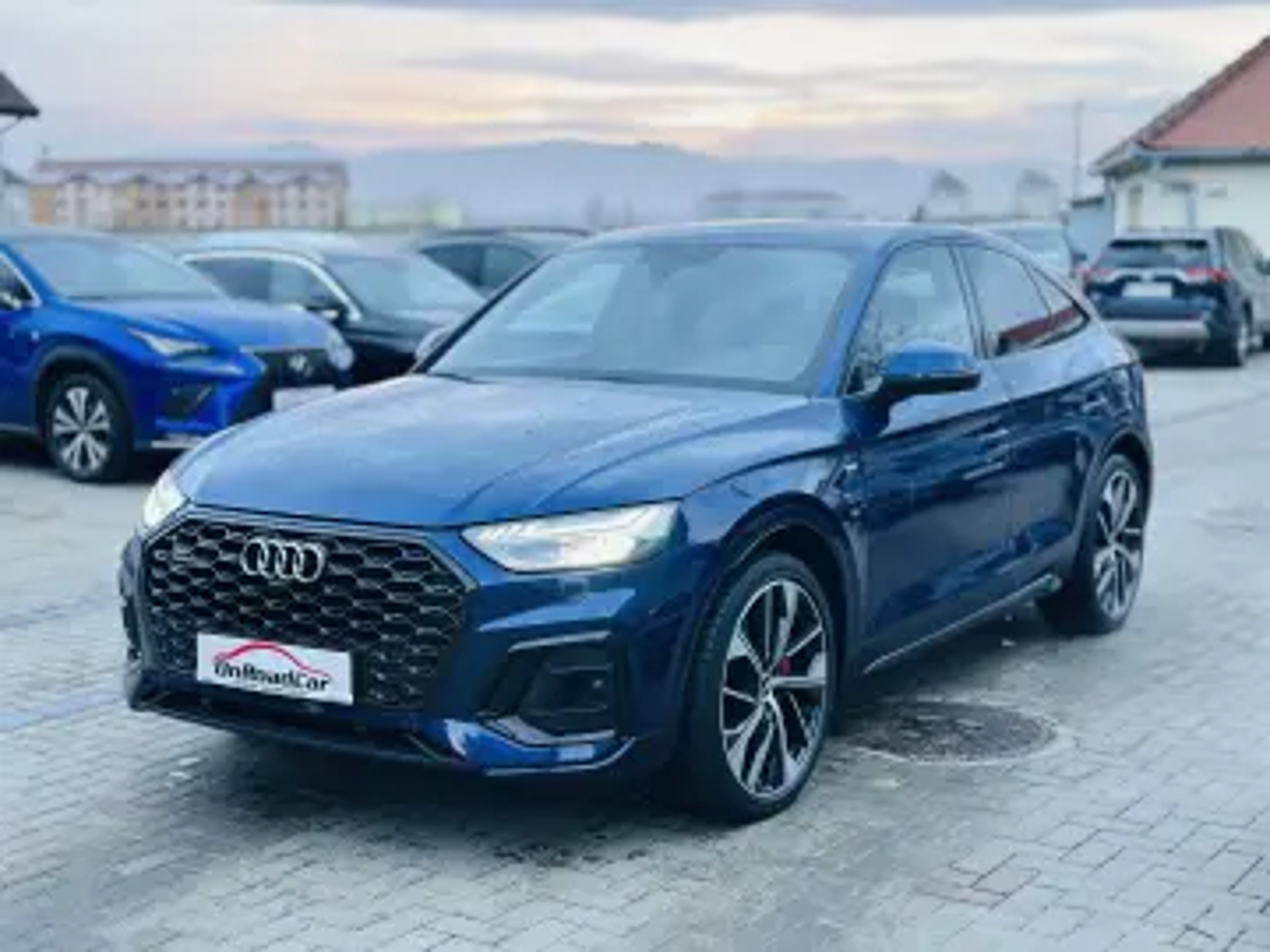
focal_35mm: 48
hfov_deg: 39.7
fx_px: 1761
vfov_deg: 30.3
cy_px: 476
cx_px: 635
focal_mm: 6.86
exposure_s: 1/60
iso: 160
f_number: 1.78
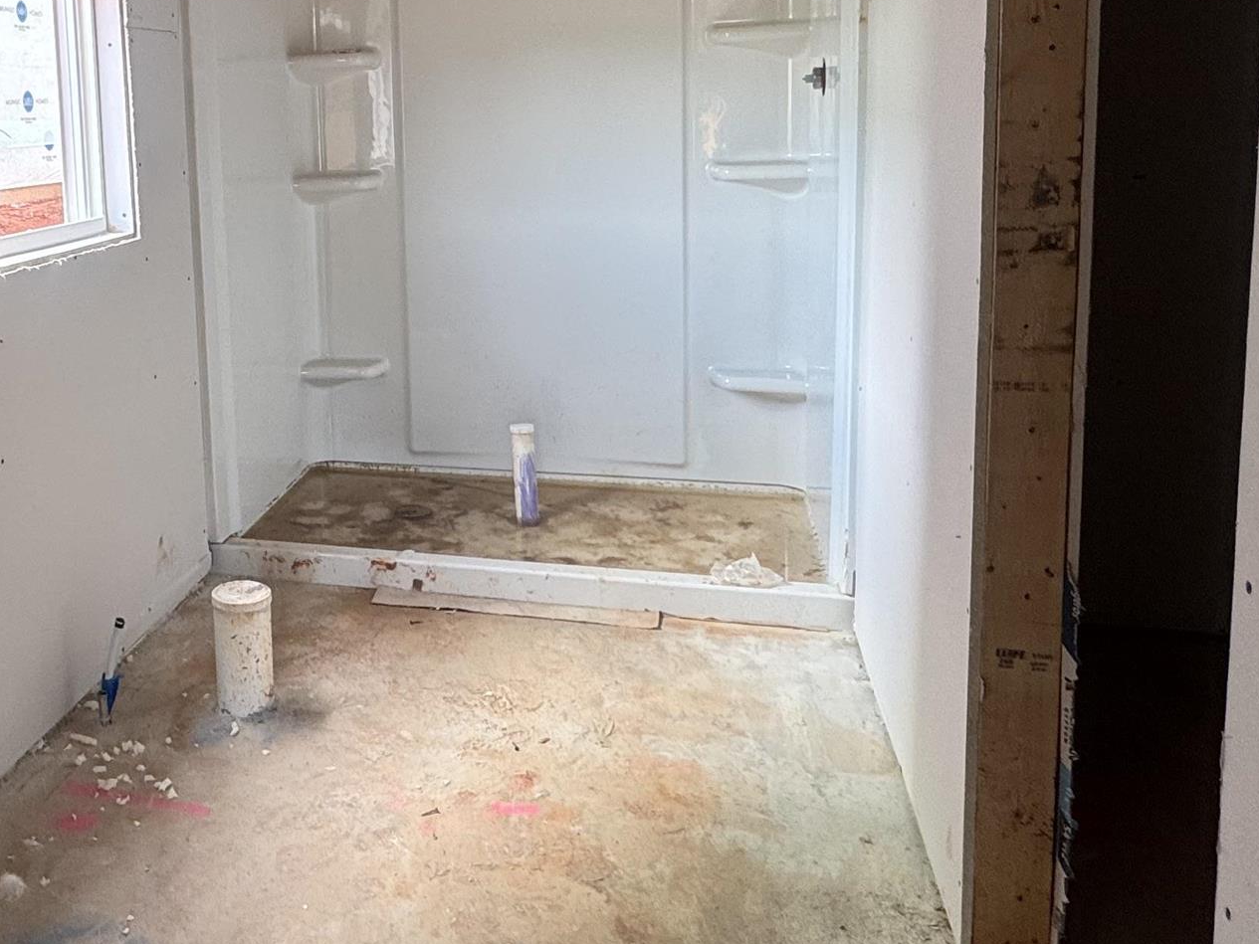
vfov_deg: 40.9
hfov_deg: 50.4
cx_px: 237
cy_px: 272
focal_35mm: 34
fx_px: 1237
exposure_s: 1/99
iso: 80
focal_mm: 2.22
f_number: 2.2
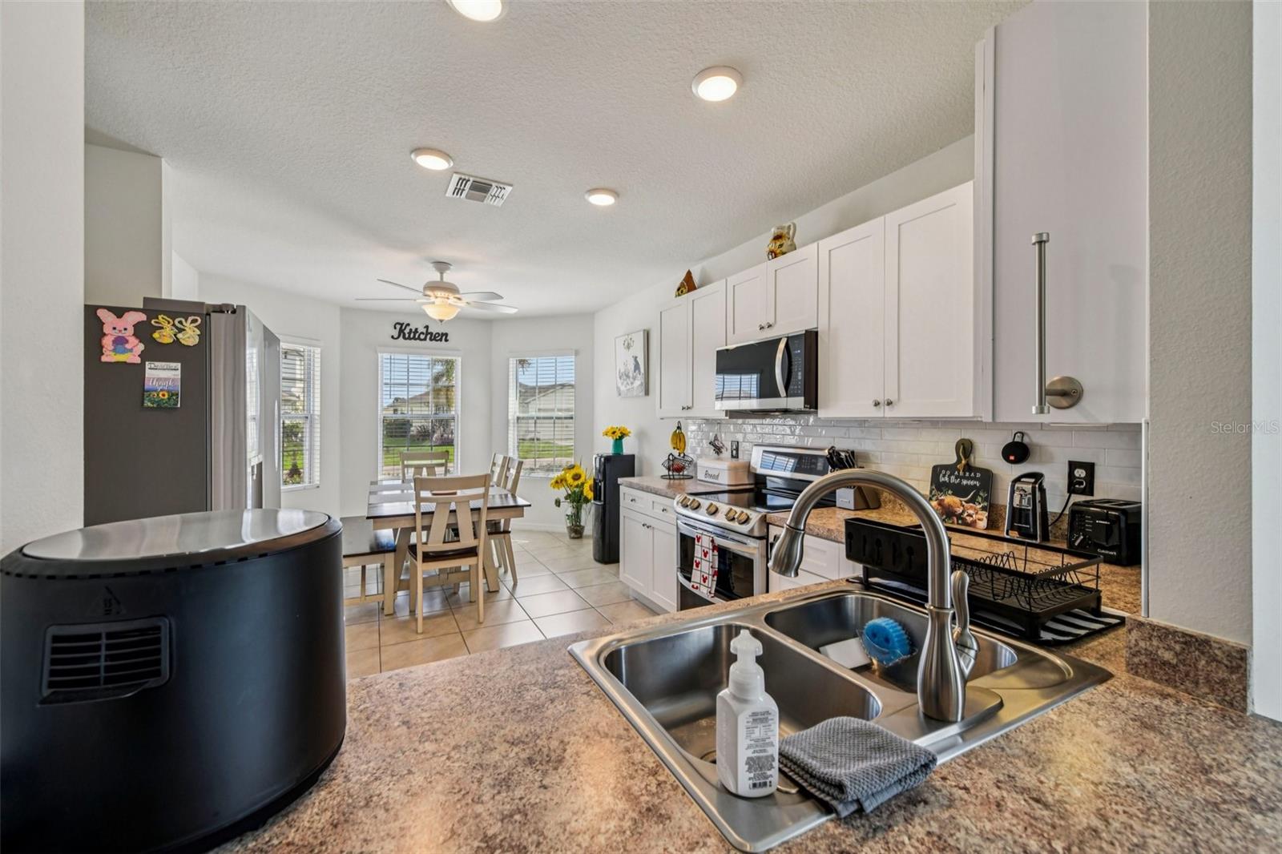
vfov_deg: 81.2
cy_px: 427
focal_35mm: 14
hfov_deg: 104.3
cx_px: 641
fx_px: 498
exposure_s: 1/40
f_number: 8
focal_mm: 14
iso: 400
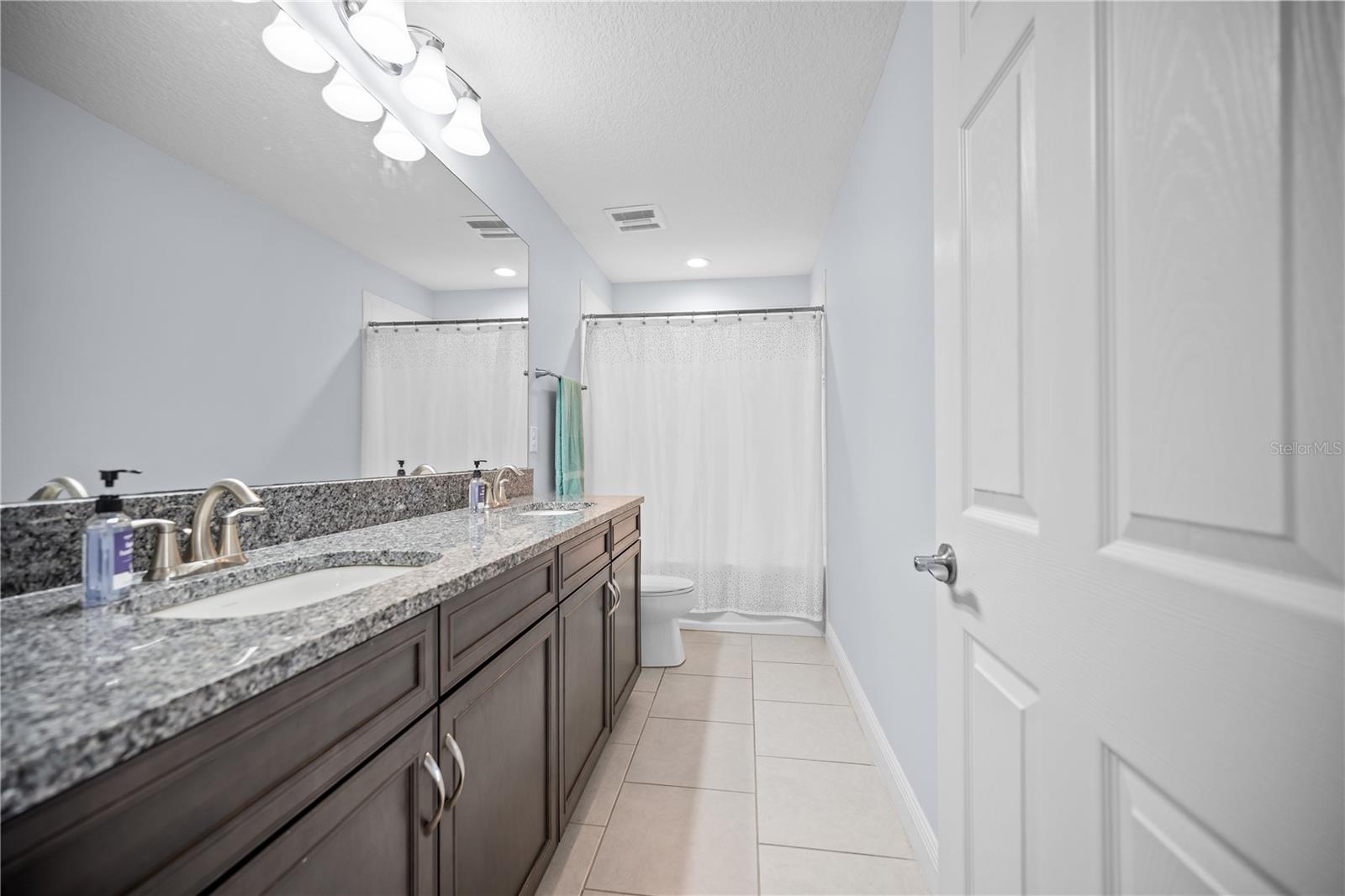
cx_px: 672
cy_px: 448
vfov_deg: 81.2
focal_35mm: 14
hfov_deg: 104.3
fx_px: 523
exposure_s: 1/6
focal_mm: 14
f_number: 4
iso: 100
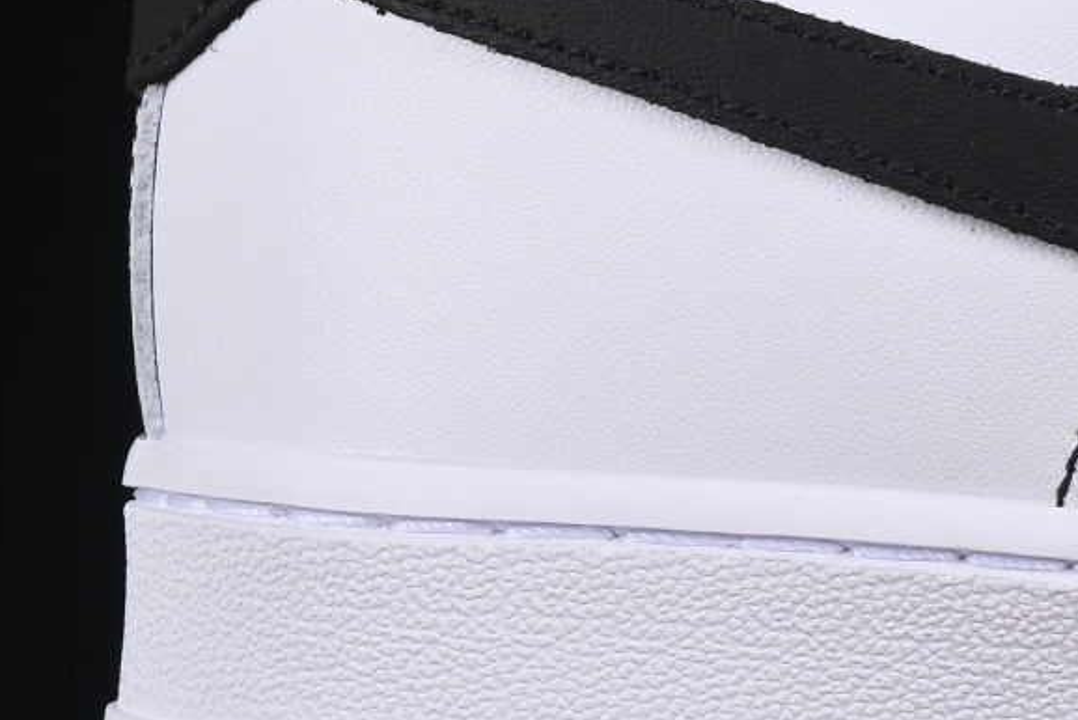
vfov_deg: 3.8
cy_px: -67
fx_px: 10815
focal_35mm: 361
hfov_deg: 5.6
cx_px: 1869
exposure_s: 1/100
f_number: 8
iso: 160
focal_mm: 50
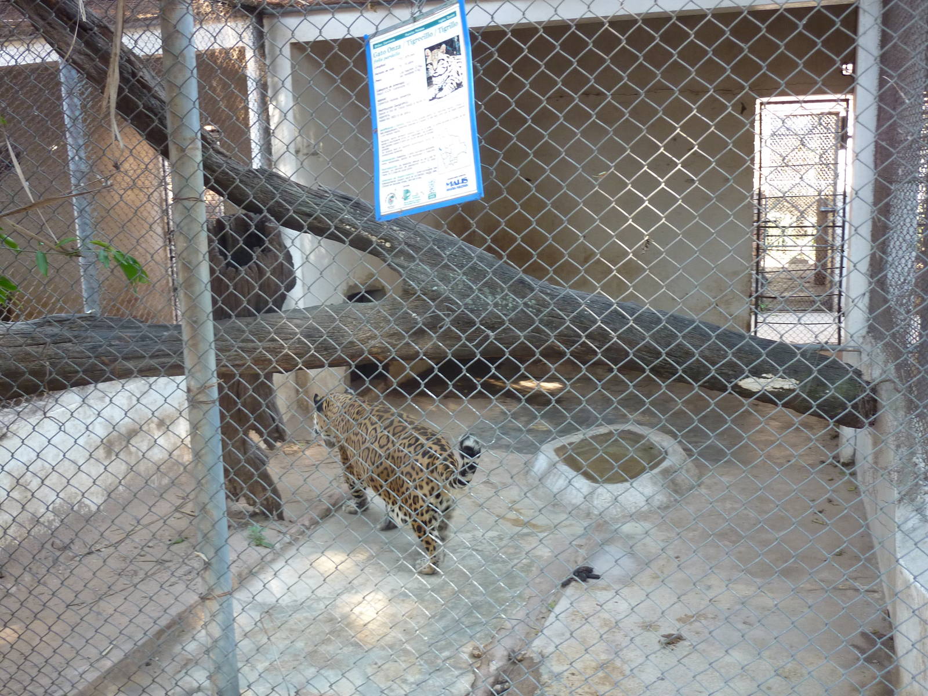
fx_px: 938
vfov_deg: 40.7
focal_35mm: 35
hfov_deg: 52.6
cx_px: 464
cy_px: 348
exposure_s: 1/30
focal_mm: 5.7
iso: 160
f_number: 3.5
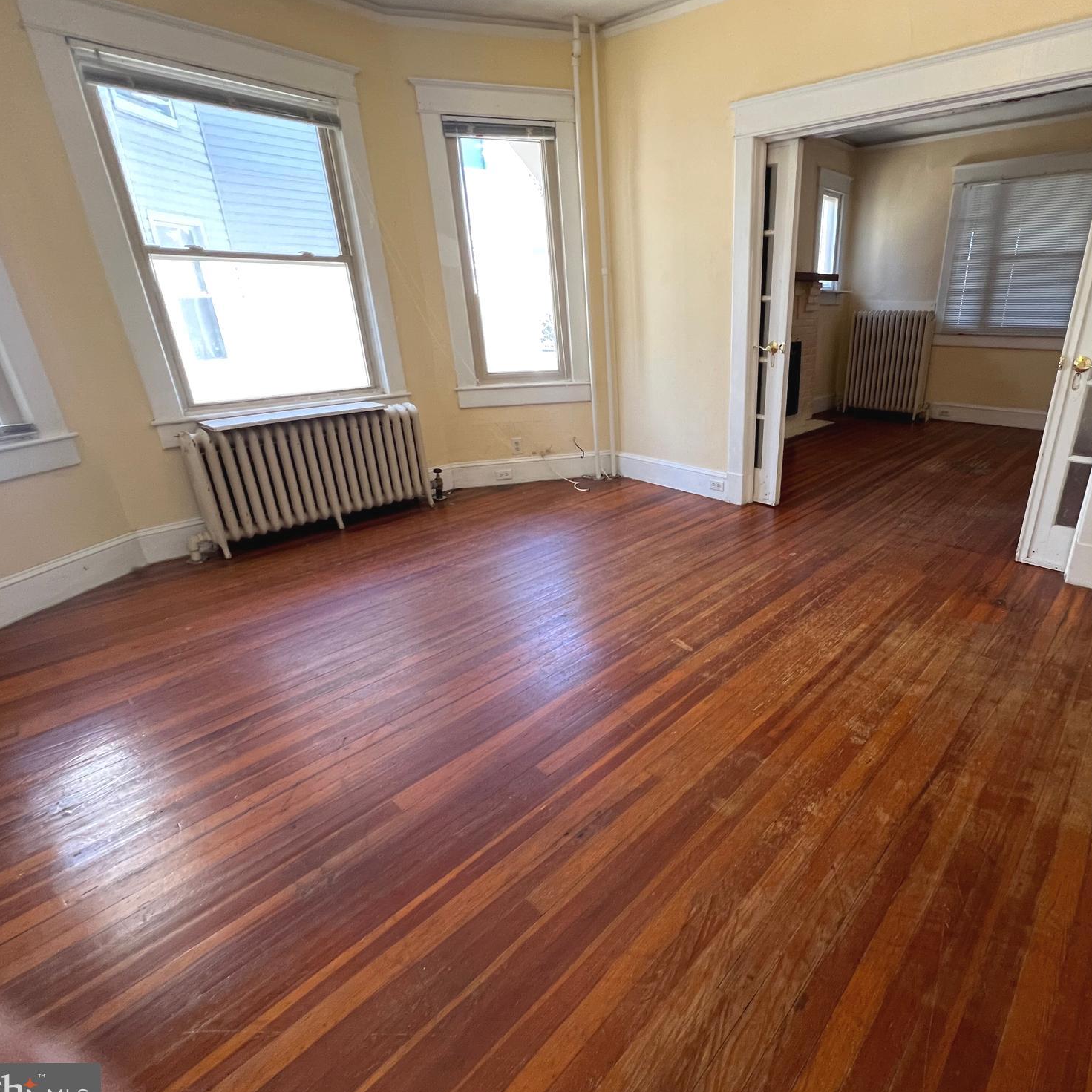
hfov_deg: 85.9
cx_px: 676
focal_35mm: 16
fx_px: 571
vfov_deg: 87.4
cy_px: 554
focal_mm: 1.57
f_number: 1.8
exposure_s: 1/87
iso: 250
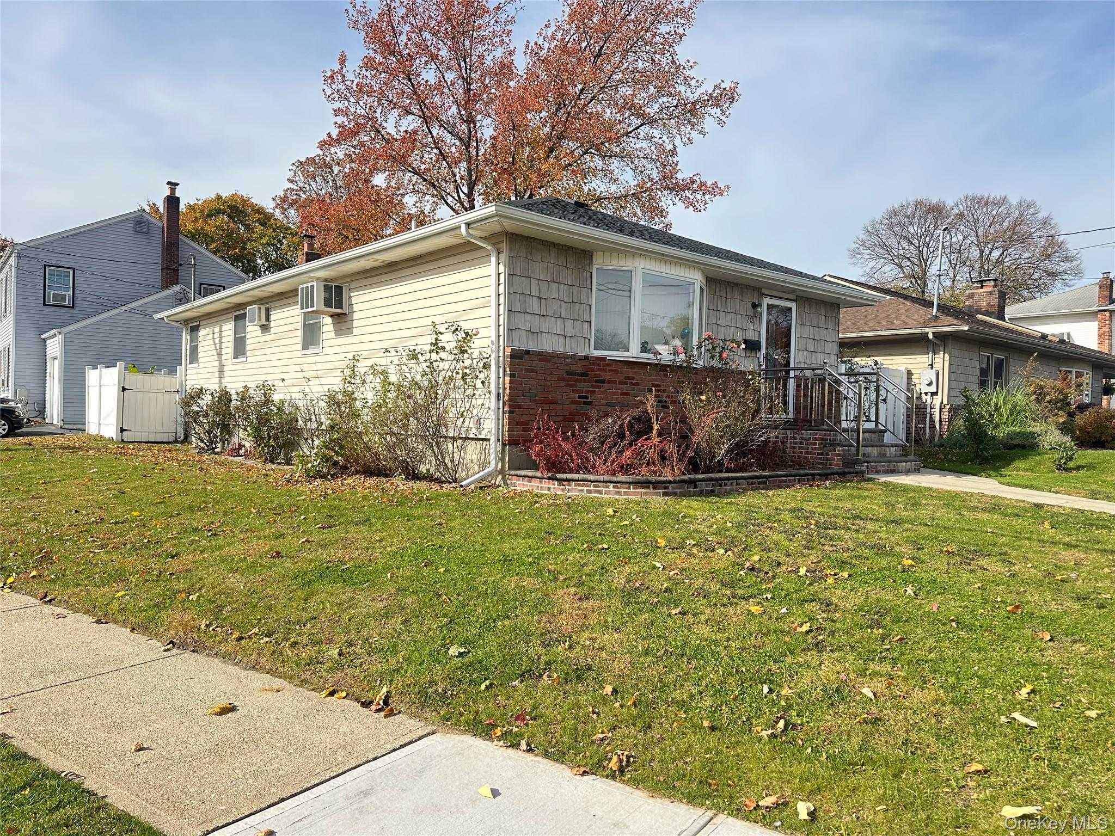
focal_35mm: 24
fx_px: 773
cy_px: 418
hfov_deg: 71.6
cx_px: 558
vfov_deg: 56.8
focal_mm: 6.86
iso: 80
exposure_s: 1/1779
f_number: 1.78
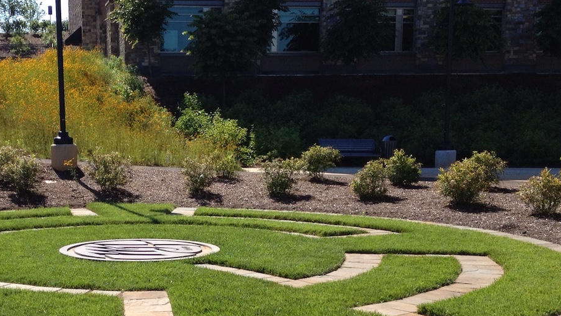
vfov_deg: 18.8
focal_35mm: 63
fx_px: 937
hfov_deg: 32.9
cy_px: 273
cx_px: 163
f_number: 2.4
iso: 100
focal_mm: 4.28
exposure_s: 1/1783
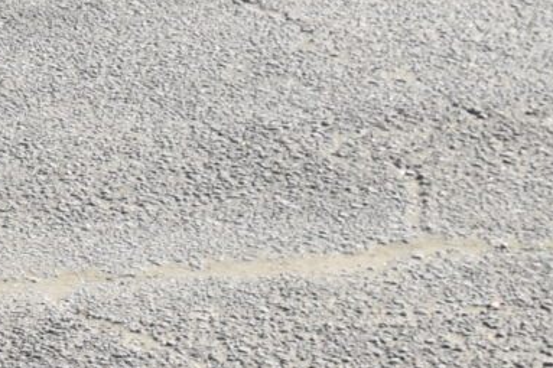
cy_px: -829
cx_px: -482
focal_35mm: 321
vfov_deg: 4.1
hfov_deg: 6.3
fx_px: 4929
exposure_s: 1/250
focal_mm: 32
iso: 100
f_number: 4.5
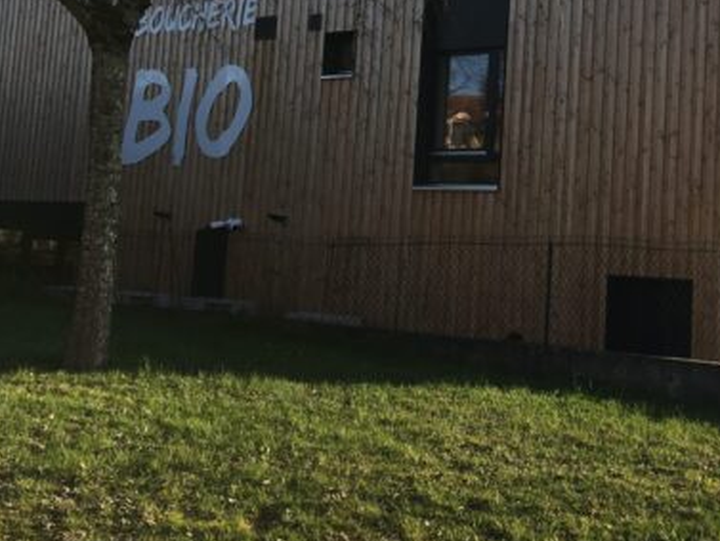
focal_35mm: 59
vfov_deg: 24.3
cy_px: 82
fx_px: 1228
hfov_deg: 31.7
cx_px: 596
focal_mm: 4.15
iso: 25
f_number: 2.2
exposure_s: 1/874
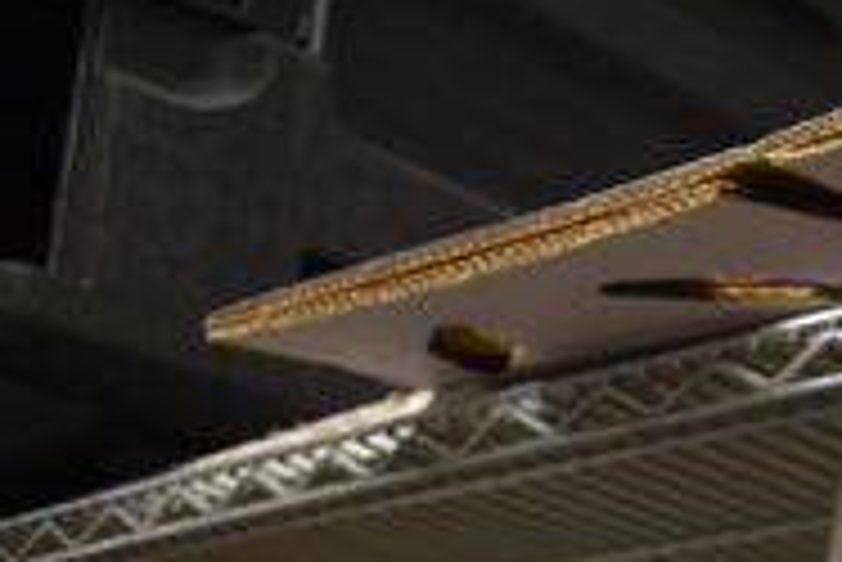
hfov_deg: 20.9
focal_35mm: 88
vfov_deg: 14.7
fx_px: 2060
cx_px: 1117
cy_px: 800
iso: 1250
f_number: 3.5
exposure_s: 1/125
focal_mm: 18
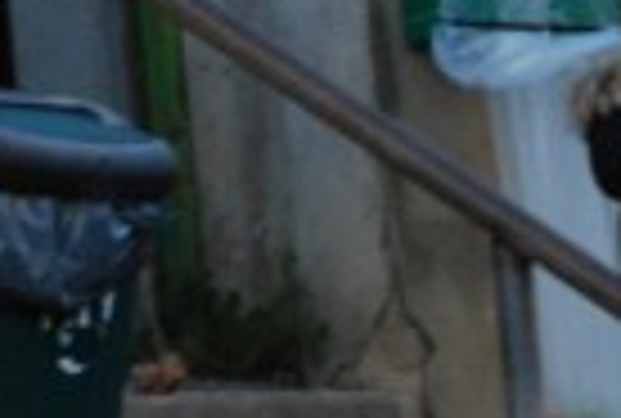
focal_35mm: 681
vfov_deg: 2.0
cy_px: -661
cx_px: -34
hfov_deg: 3.0
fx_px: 11786
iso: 400
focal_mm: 70
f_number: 5
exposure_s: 1/125
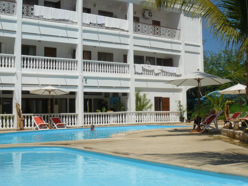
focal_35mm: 49
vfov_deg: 29.7
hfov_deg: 38.6
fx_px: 351
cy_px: 88
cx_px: 158
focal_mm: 6
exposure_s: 1/500
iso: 100
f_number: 8
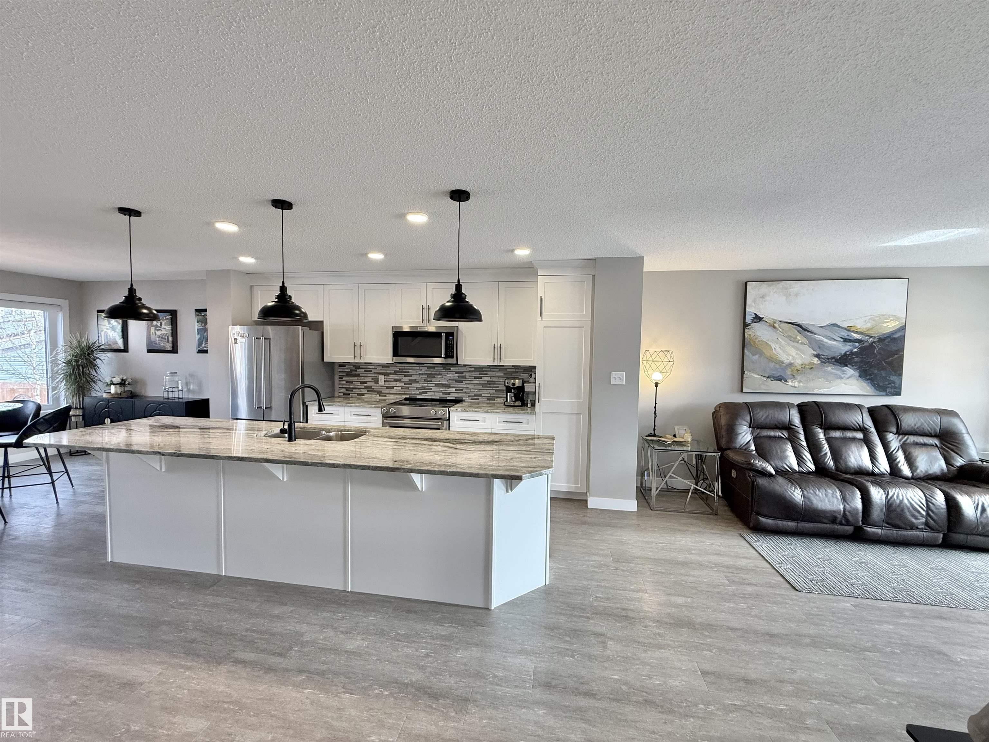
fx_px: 400
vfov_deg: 85.7
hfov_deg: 102.1
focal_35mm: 14
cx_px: 494
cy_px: 371
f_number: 2.2
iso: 160
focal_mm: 2.22
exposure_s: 1/120
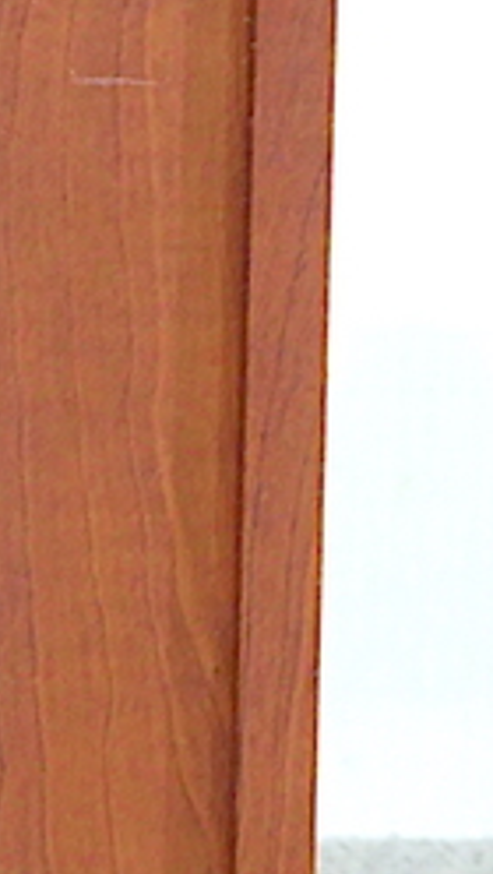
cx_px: -961
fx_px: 6837
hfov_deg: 4.0
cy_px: 391
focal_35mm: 295
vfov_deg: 7.3
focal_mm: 12.5
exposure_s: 1/5
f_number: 4.5
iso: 200
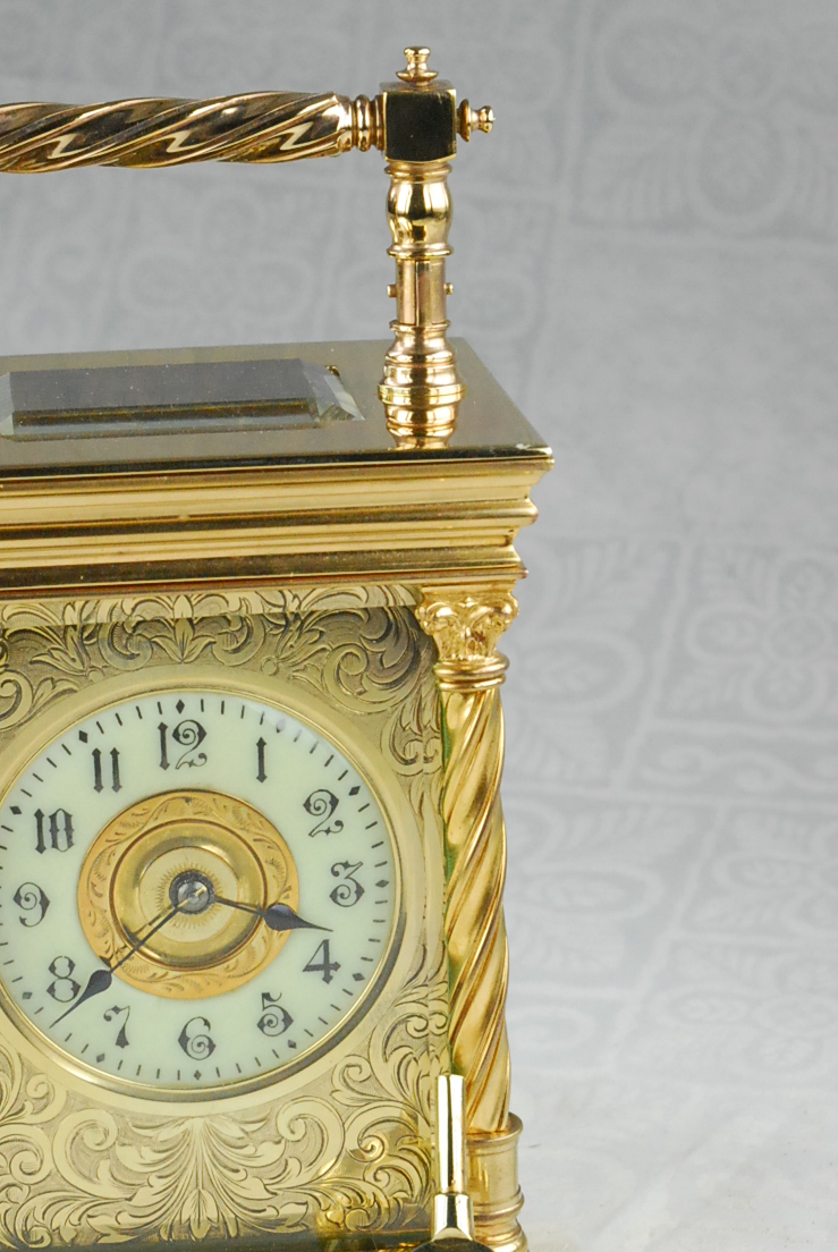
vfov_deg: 16.9
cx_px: 180
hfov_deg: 11.3
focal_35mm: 121
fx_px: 4213
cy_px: 641
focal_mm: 46
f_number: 13
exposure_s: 1/640
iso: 1250
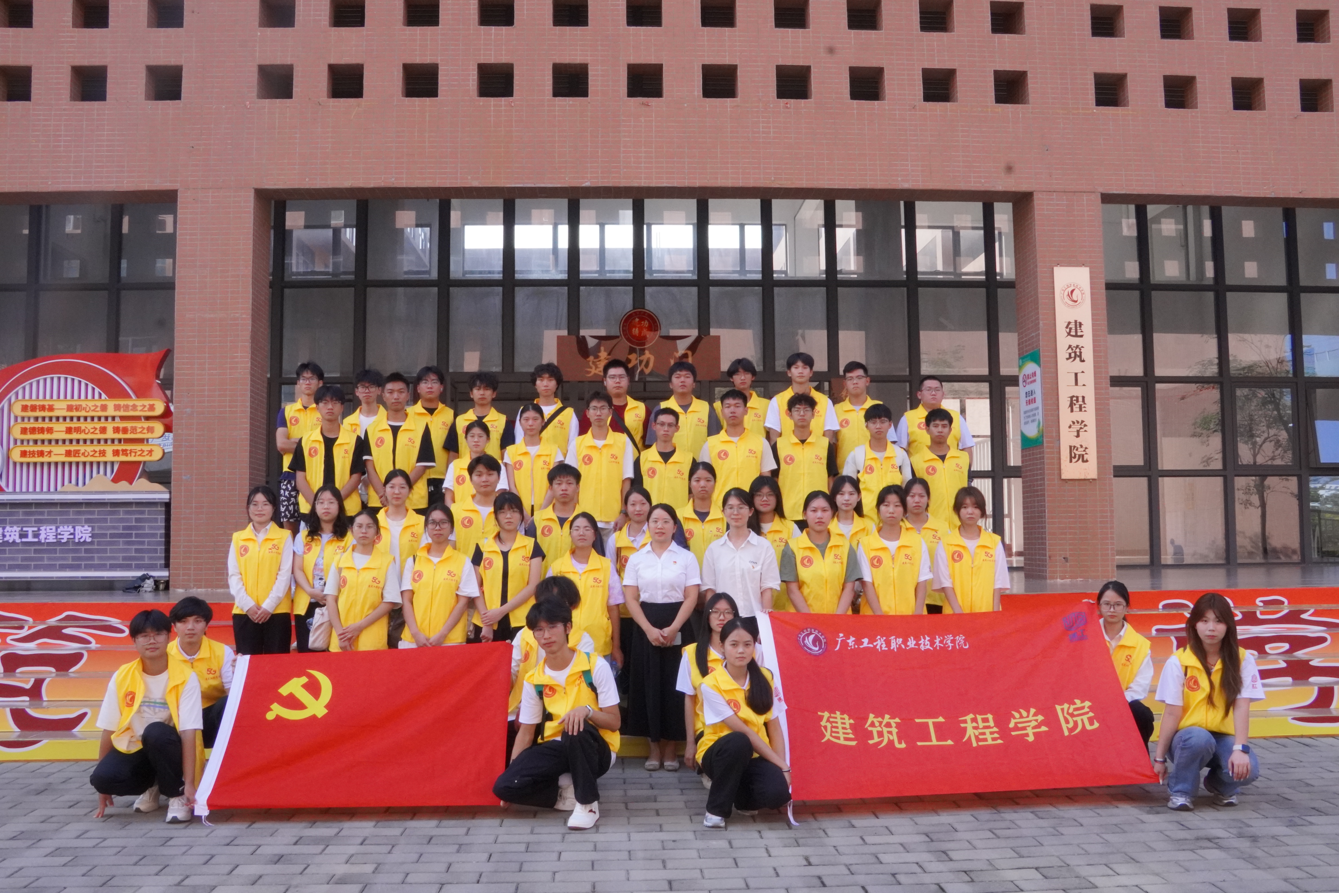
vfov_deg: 41.7
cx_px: 670
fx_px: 1172
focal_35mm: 32
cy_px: 446
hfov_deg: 59.5
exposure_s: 1/250
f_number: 22
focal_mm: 21
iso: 3200
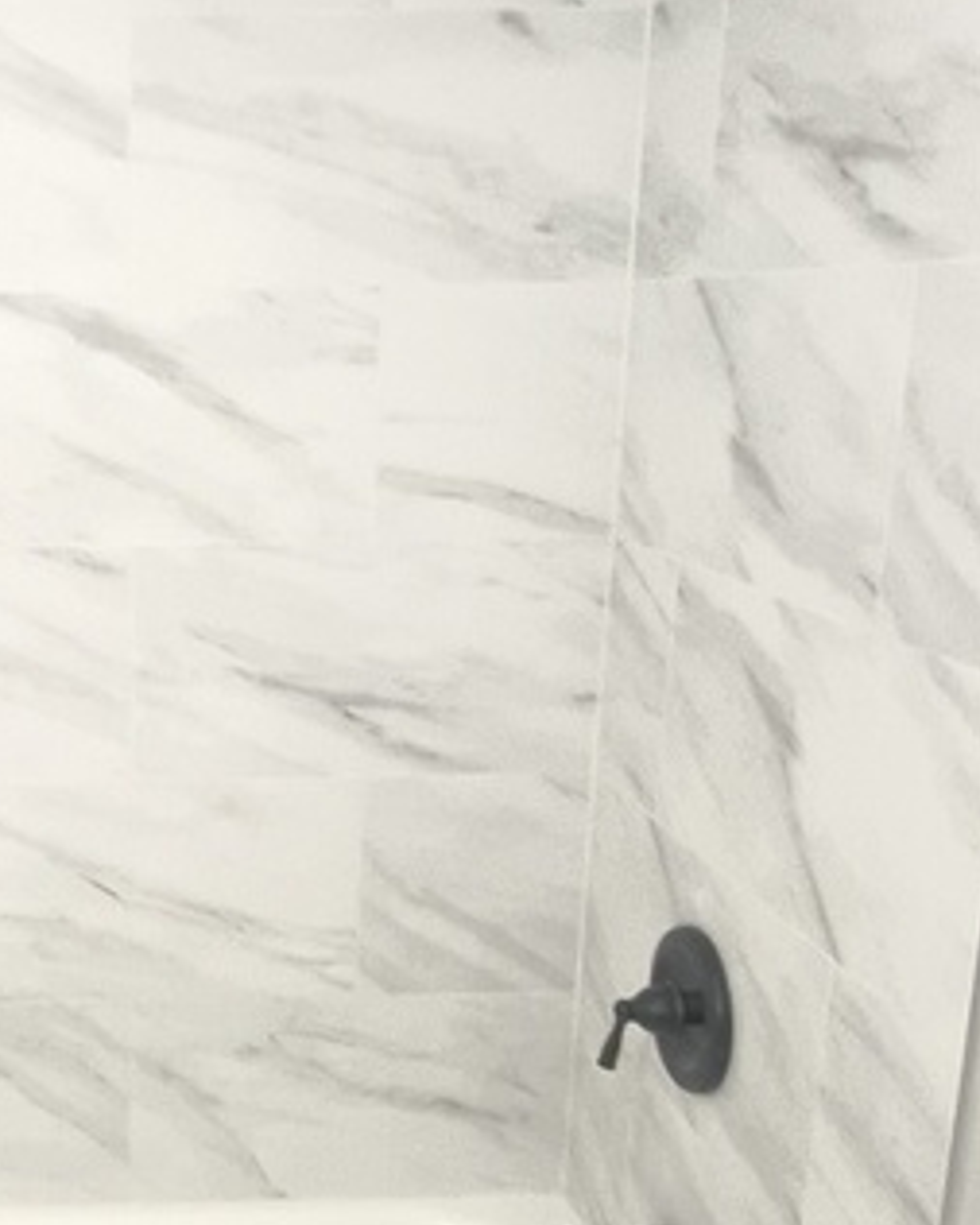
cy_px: 717
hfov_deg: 34.0
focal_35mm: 40
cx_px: -4
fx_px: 1450
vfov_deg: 45.6
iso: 2921
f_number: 2
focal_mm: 1.83
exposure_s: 1/17.1
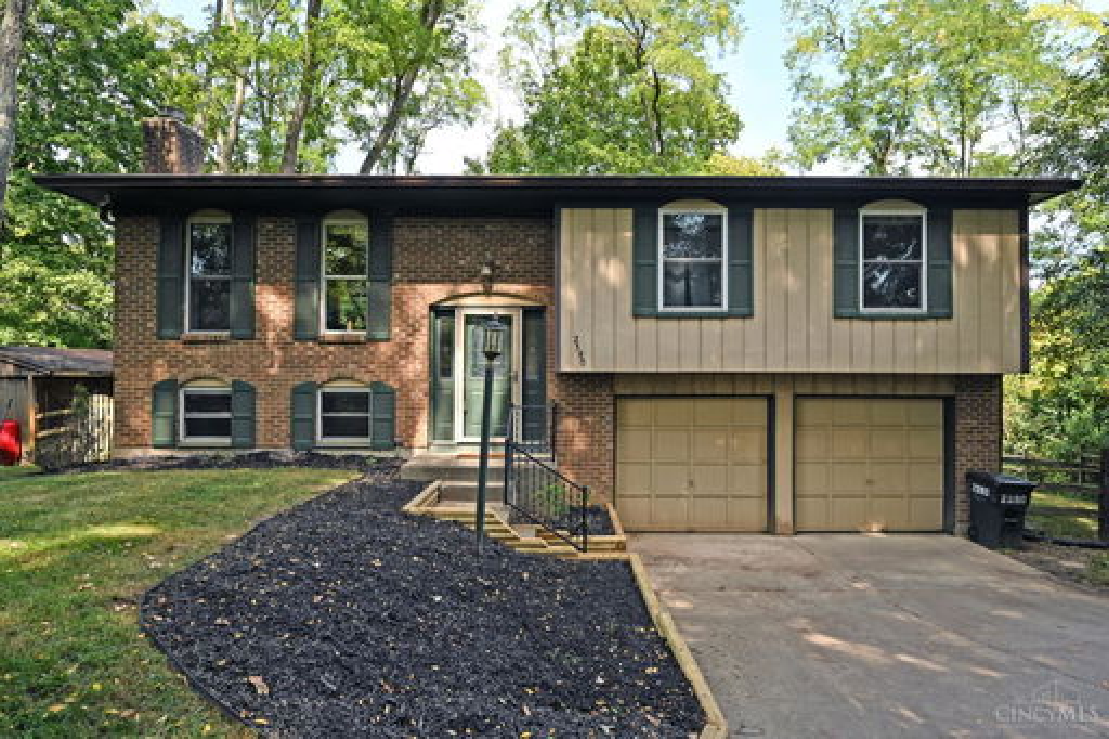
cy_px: 370
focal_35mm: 20
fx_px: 600
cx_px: 554
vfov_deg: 63.2
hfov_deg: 85.4
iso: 200
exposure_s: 1/250
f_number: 5
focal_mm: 19.5
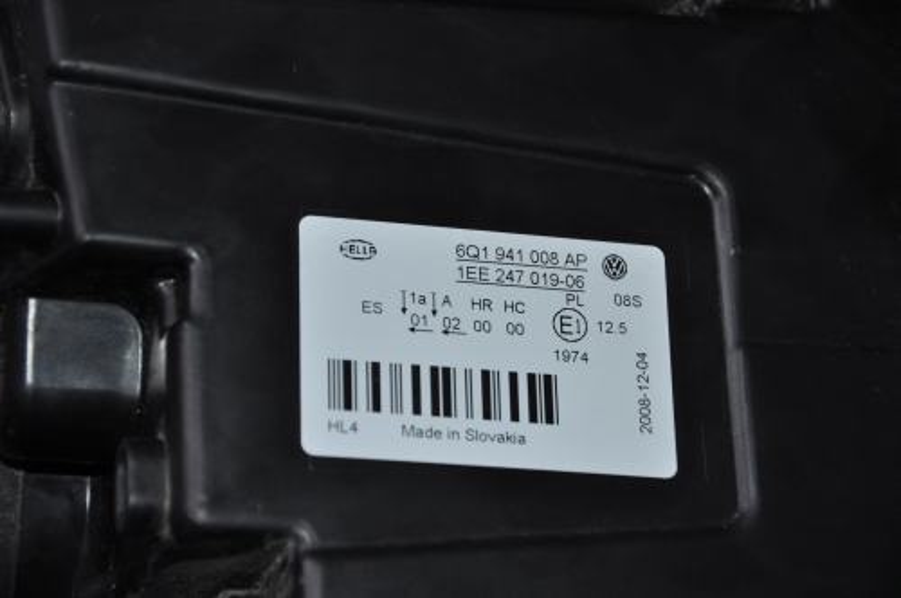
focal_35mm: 138
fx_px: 3449
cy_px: 299
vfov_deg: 9.9
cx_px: 450
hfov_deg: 14.9
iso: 560
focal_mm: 92
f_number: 5.6
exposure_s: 1/60
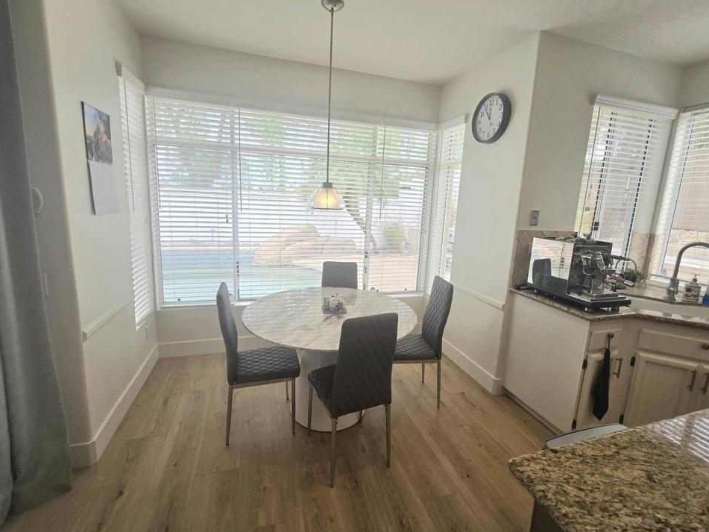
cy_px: 256
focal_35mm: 14
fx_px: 287
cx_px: 362
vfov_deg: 85.6
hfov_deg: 102.1
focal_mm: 2.2
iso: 50
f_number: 2.2
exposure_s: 1/250
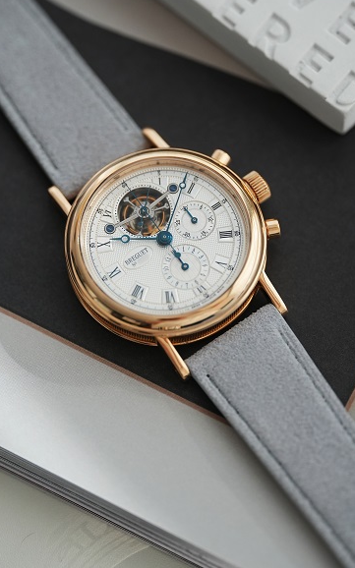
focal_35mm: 143
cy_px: 241
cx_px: 164
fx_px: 2215
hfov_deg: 9.2
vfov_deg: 14.6
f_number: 2.8
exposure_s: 1/250
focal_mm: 105
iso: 1000
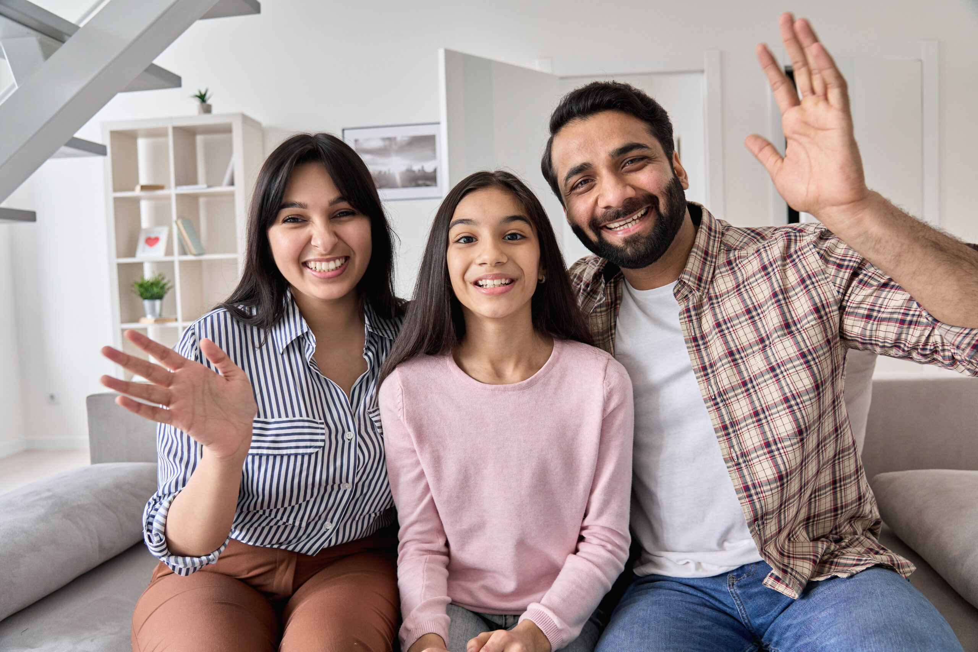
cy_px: 326
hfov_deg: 69.4
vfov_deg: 49.6
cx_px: 489
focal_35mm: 26
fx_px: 706
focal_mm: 26
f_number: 4
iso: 2000
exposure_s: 1/200
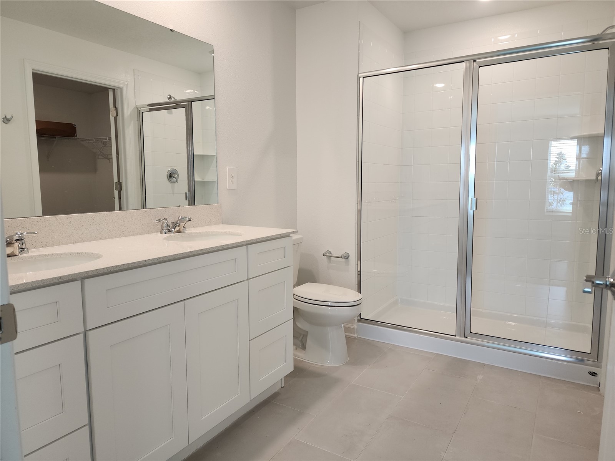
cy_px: 230
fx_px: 409
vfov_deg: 58.9
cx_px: 308
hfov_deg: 73.9
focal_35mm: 23
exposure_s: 1/120
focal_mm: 6.4
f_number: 1.8
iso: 100
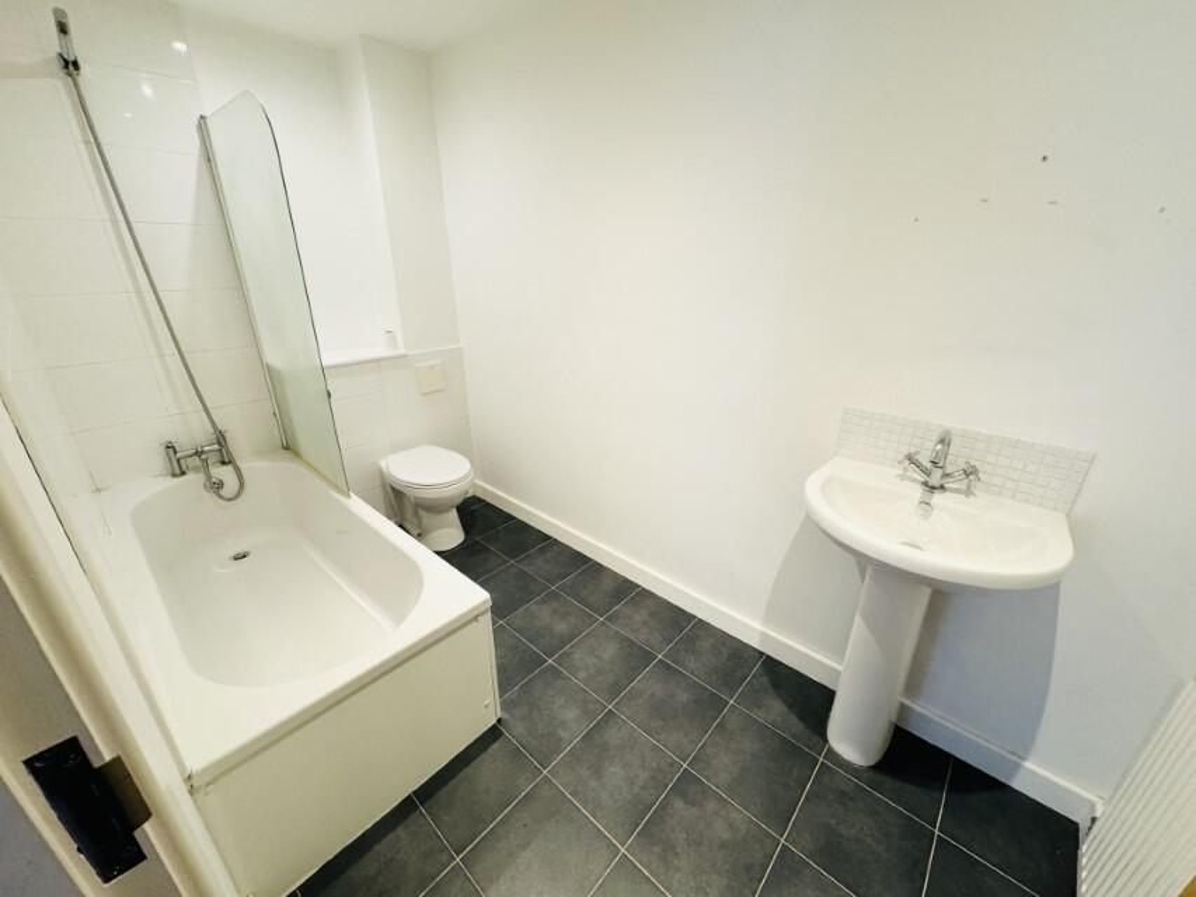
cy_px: 448
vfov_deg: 85.7
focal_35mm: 14
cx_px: 598
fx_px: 484
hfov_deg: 102.1
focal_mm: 2.22
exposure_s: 1/50
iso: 250
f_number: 2.2
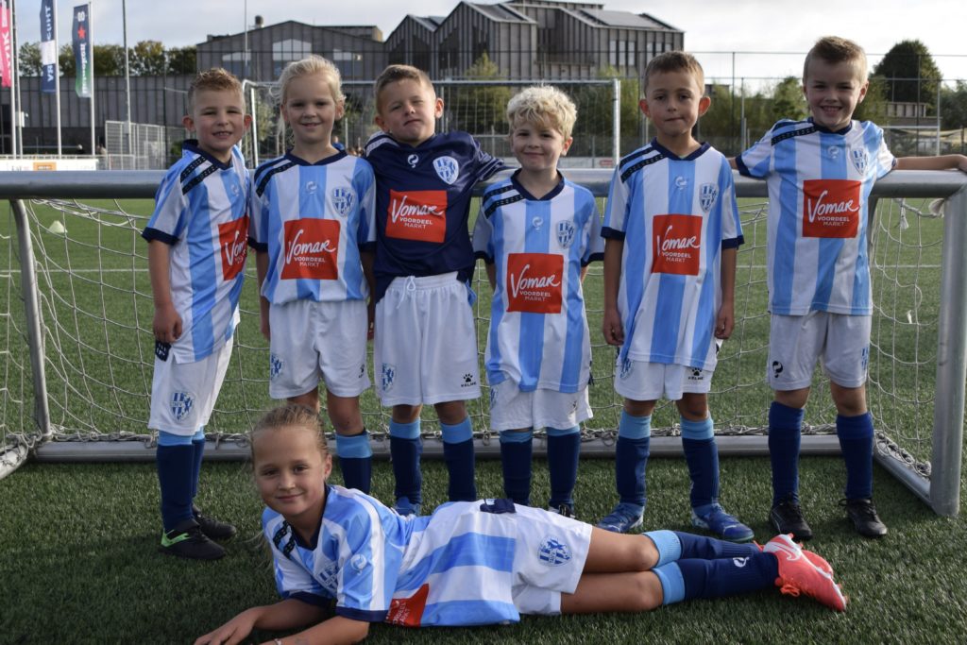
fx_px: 967
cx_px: 484
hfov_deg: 53.1
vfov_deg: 36.9
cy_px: 322
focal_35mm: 36
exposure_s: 1/1250
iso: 400
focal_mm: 24
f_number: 5.6
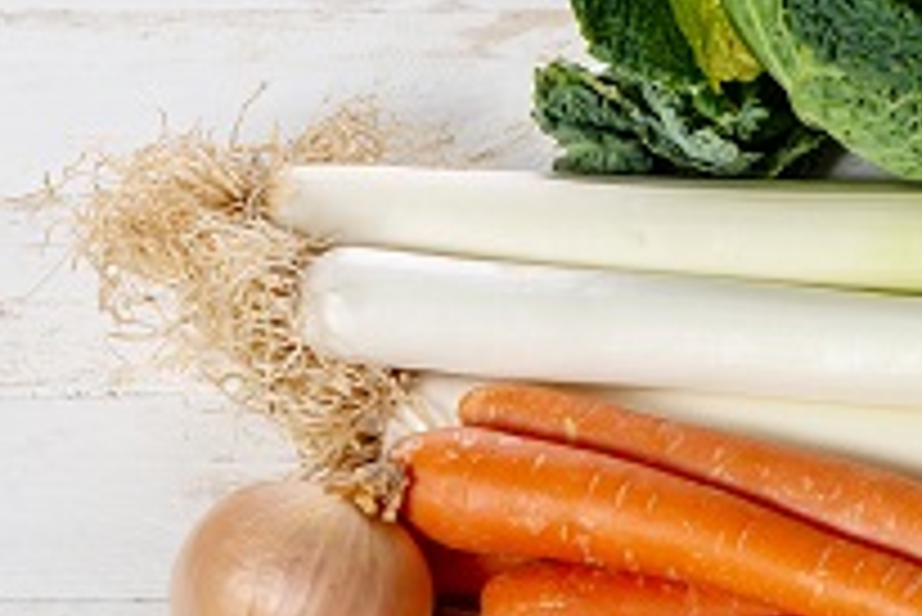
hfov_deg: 9.9
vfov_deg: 6.7
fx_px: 5254
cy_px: 153
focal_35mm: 205
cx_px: 1088
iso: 100
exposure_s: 1/160
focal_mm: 70
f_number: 6.3
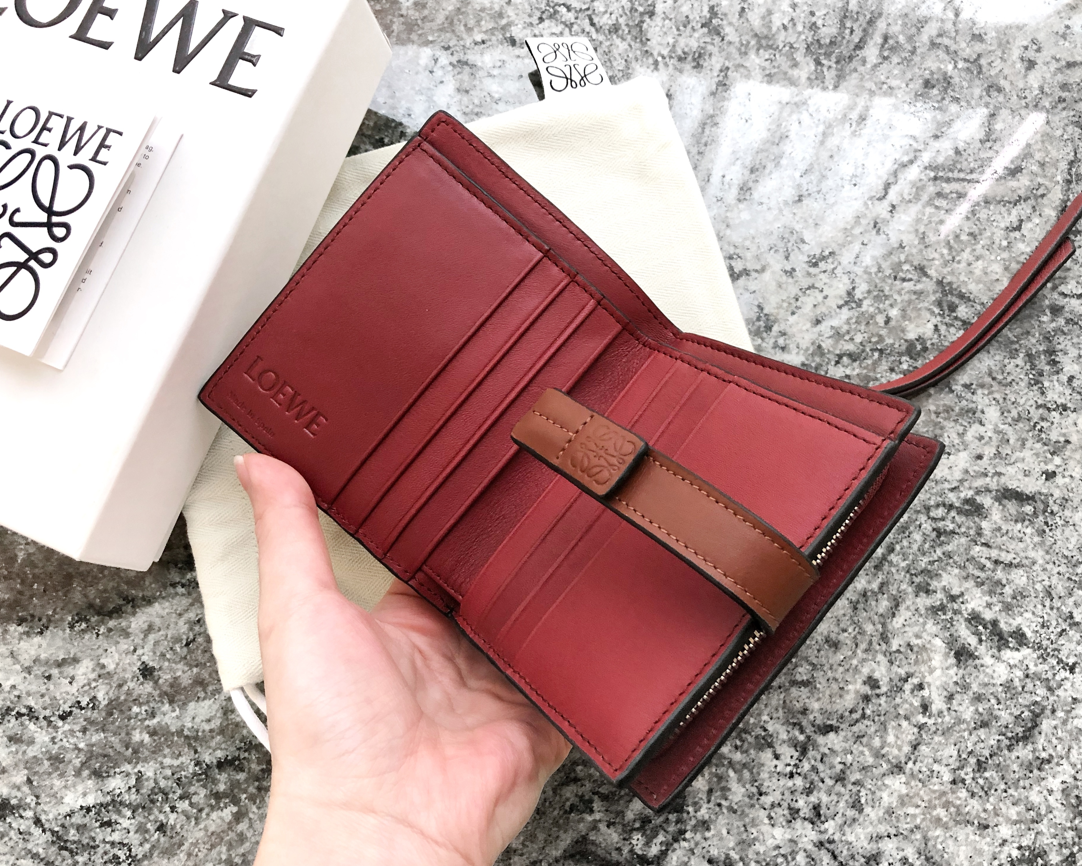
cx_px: 572
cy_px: 437
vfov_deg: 48.5
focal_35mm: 30
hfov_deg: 58.7
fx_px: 961
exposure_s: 1/13
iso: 100
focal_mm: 4
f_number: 1.8
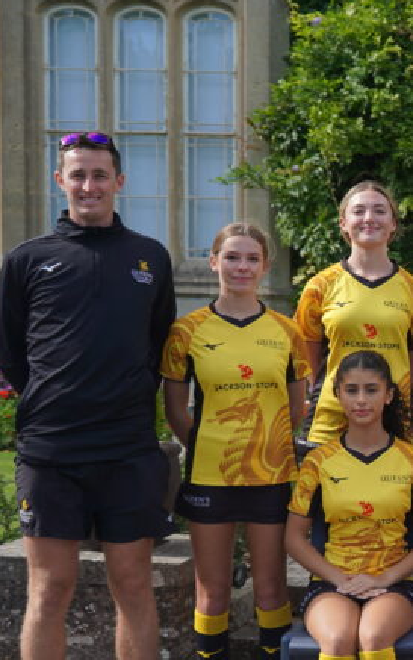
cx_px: 688
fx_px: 1421
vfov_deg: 26.1
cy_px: 391
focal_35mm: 79
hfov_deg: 14.9
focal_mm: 33
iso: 100
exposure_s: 1/400
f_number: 4.5
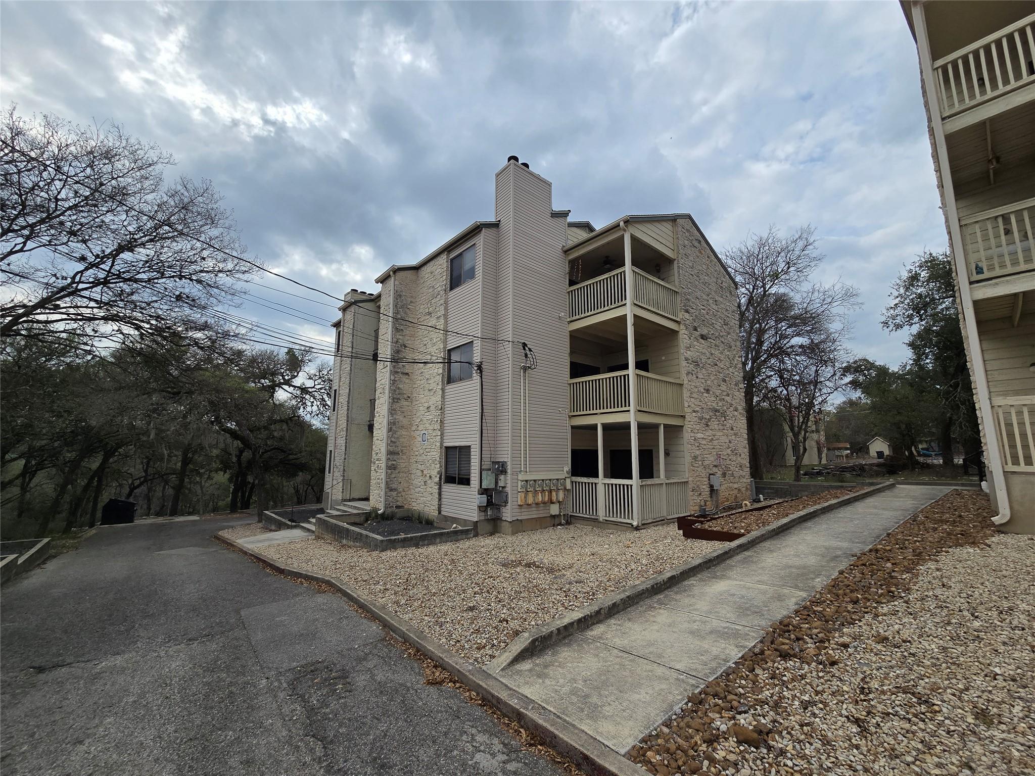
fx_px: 389
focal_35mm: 13
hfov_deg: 106.2
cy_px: 388
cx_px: 518
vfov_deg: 89.9
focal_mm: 2.2
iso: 50
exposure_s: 1/2937
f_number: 2.2
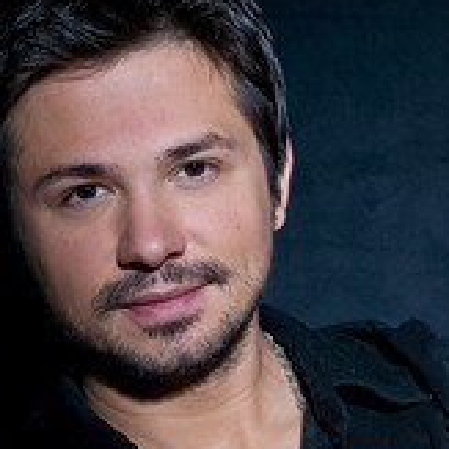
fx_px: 2289
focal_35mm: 156
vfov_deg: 11.1
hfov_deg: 11.2
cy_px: 408
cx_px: 146
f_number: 5
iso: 100
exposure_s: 1/80
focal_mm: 50
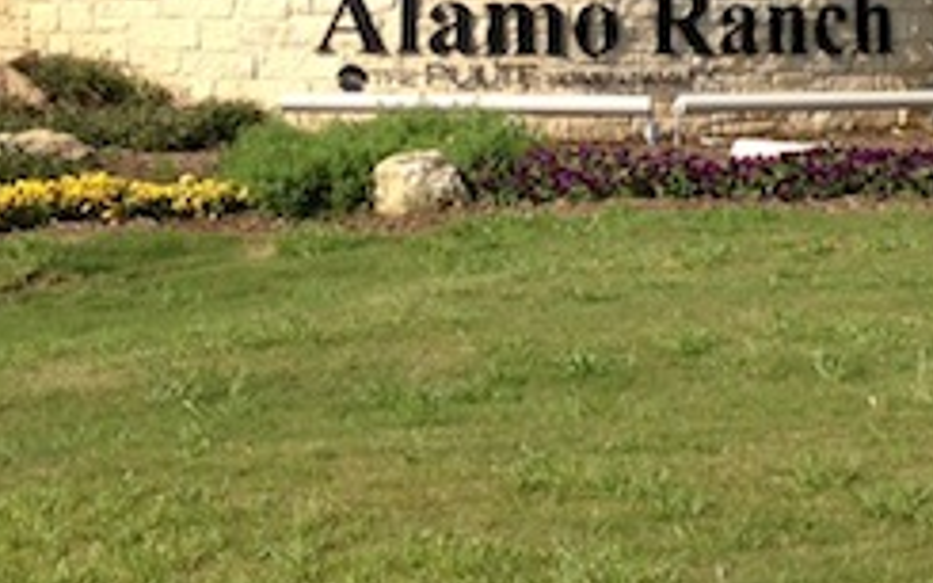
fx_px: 2695
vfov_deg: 12.1
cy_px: -93
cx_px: 640
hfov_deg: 19.6
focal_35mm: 106
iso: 64
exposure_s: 1/1534
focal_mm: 4.28
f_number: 2.4
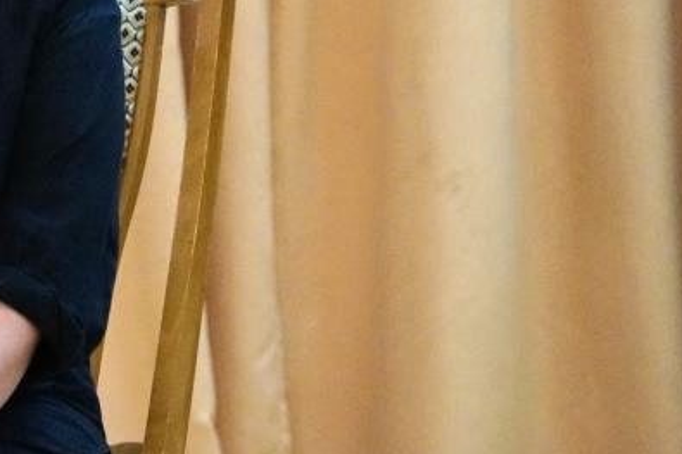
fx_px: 9865
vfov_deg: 2.6
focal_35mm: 521
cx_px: -193
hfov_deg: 3.9
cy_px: 35
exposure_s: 1/125
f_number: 6.3
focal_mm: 201
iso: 6400
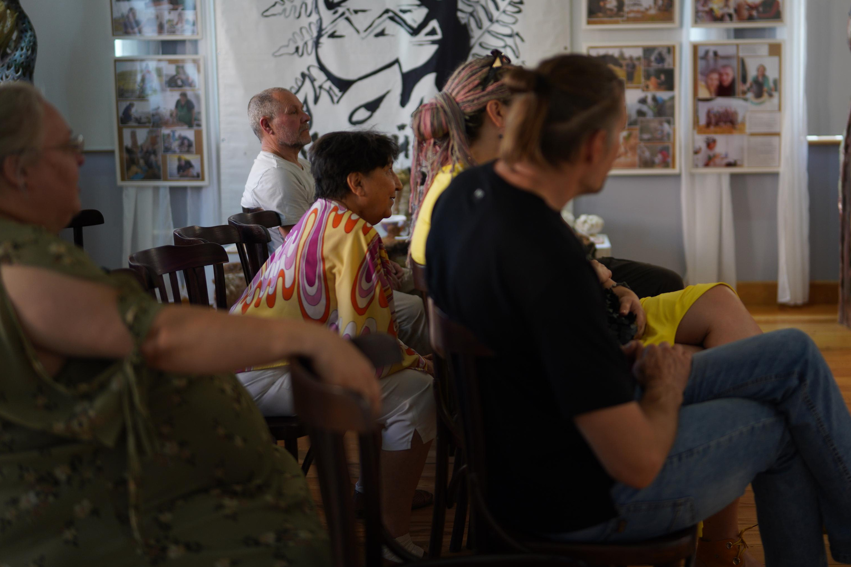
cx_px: 515
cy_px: 214
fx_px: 1111
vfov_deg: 28.6
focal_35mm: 47
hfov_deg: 41.7
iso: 200
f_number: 1.2
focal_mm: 35
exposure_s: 1/100
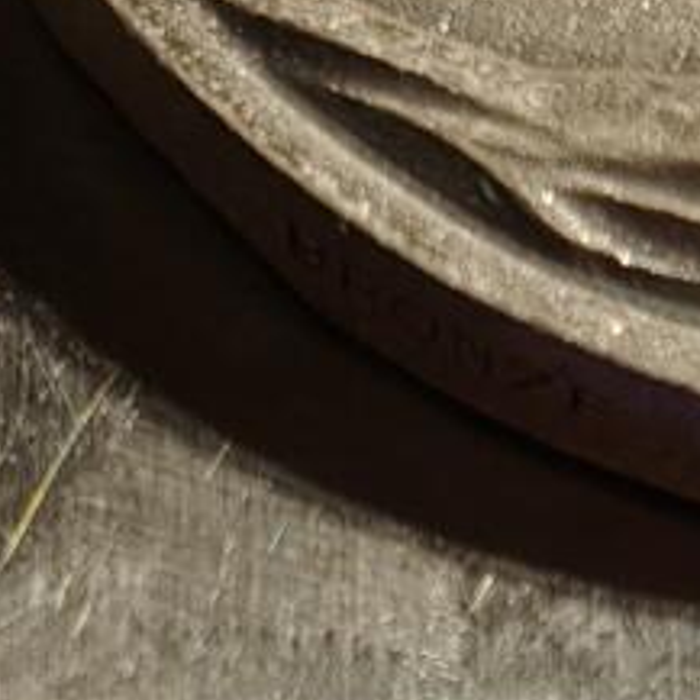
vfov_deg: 10.0
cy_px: 1052
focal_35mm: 169
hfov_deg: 10.3
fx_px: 3866
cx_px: 226
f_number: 1.6
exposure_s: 1/200
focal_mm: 6.06
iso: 200
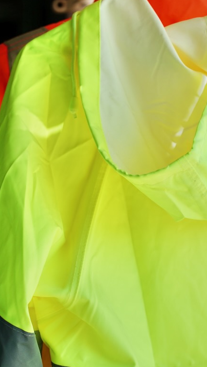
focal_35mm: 143
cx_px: 84
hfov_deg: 8.5
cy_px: 156
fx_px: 1394
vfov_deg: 15.0
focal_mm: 75
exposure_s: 1/400
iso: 125
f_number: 5
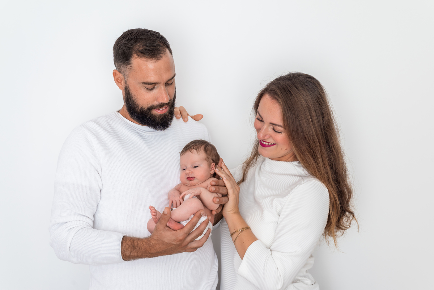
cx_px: 217
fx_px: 603
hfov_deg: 39.6
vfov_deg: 27.0
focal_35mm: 50
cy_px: 145
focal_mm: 50
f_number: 6.3
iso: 100
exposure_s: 1/250
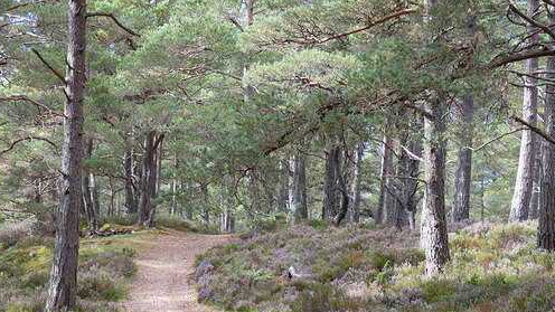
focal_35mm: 87
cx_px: 272
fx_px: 1280
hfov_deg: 24.5
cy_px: 231
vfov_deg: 13.9
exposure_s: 1/80
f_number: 4.2
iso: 100
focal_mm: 11.9
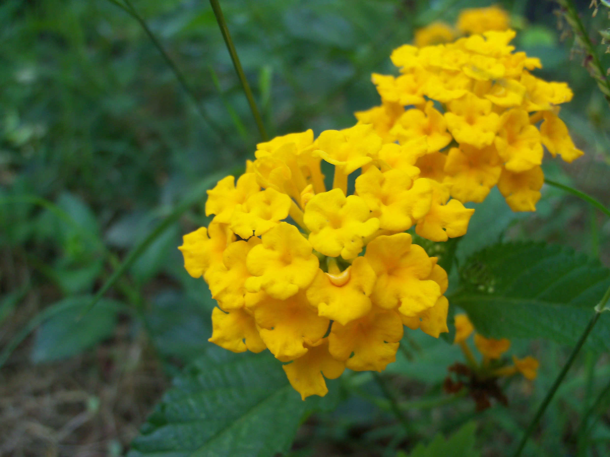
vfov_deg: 40.7
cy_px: 228
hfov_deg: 52.6
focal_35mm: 35
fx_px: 617
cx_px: 305
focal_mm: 6.3
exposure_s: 1/80
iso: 64
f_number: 3
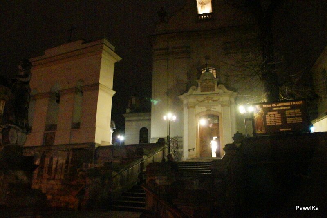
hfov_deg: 67.4
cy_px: 109
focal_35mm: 27
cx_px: 164
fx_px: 245
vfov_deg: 48.0
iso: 12800
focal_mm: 18
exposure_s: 1/13
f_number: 5.6
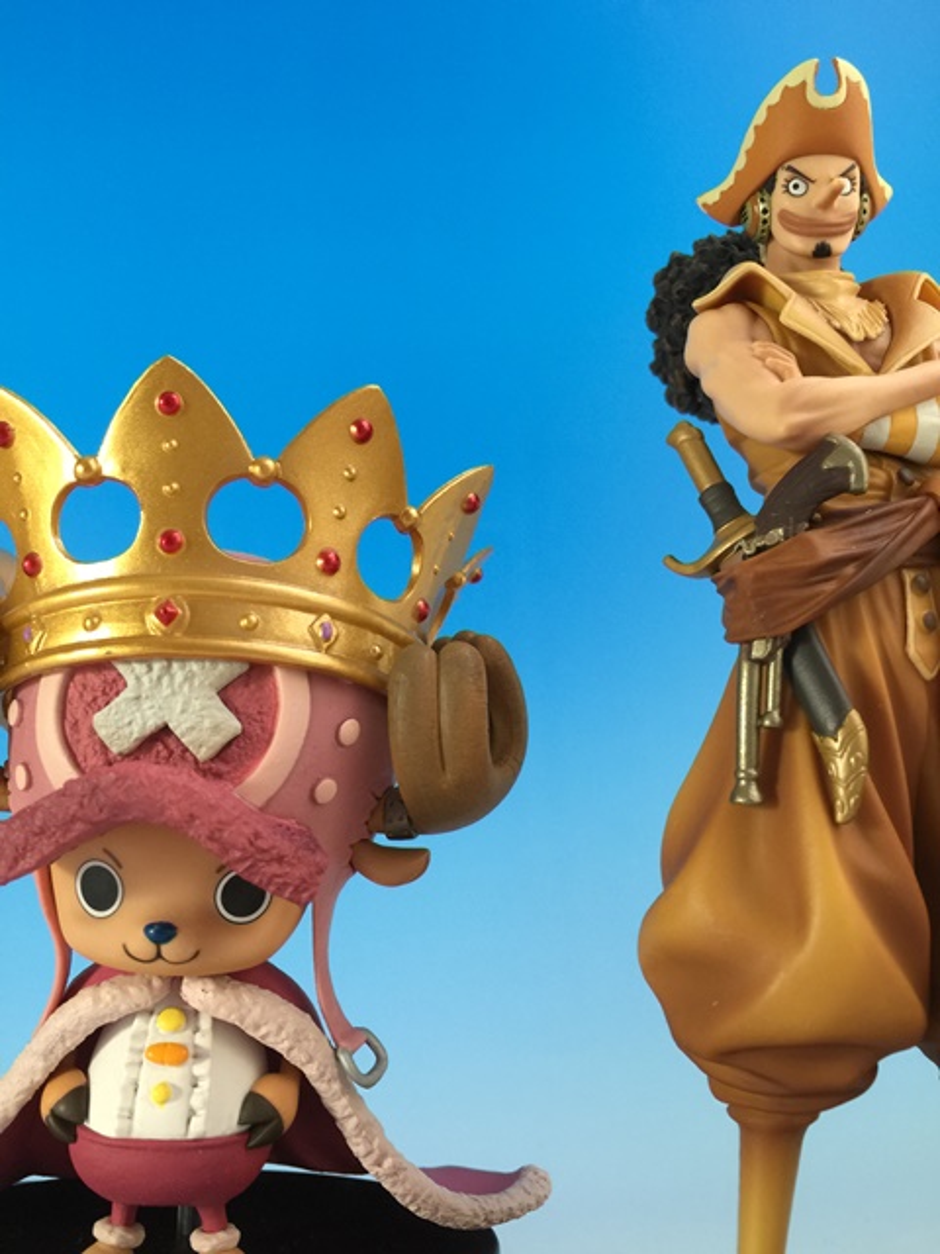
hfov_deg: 48.2
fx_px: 1050
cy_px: 627
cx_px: 470
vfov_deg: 61.7
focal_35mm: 29
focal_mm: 4.15
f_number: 2.2
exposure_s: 1/17
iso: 64
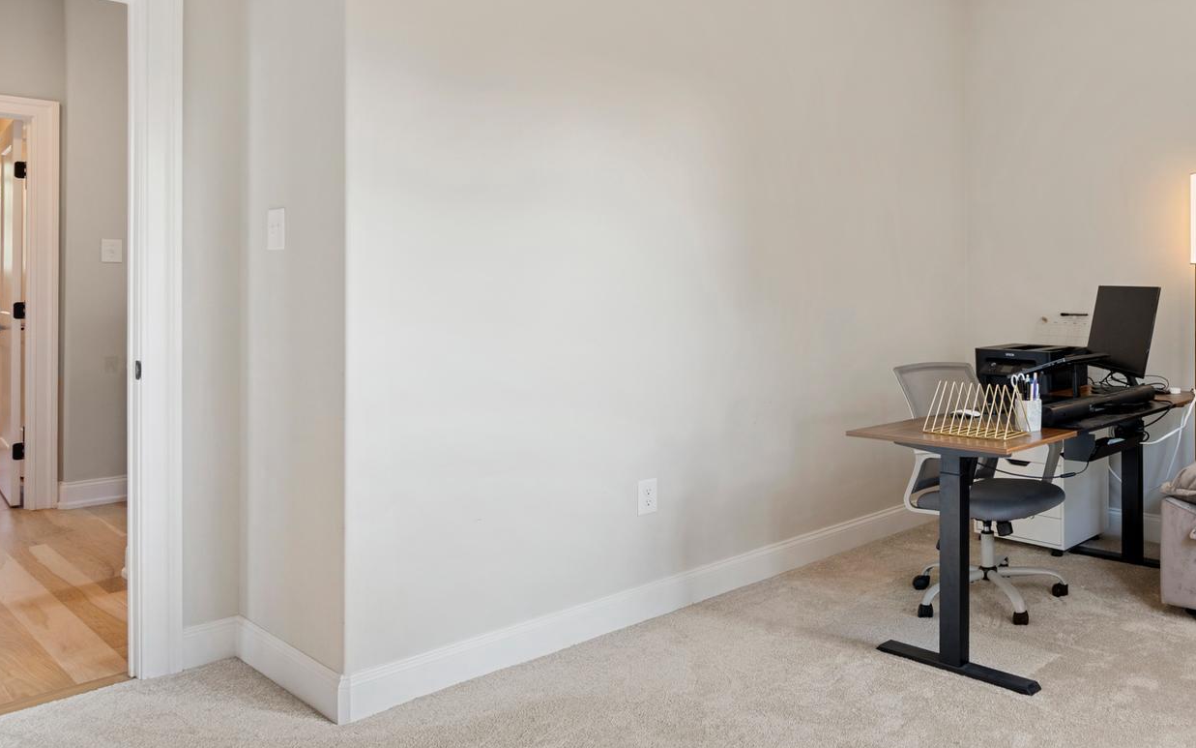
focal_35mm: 27
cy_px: 302
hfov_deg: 61.9
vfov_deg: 45.8
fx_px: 880
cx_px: 980
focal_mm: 16
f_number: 8
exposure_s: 1/5
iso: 400
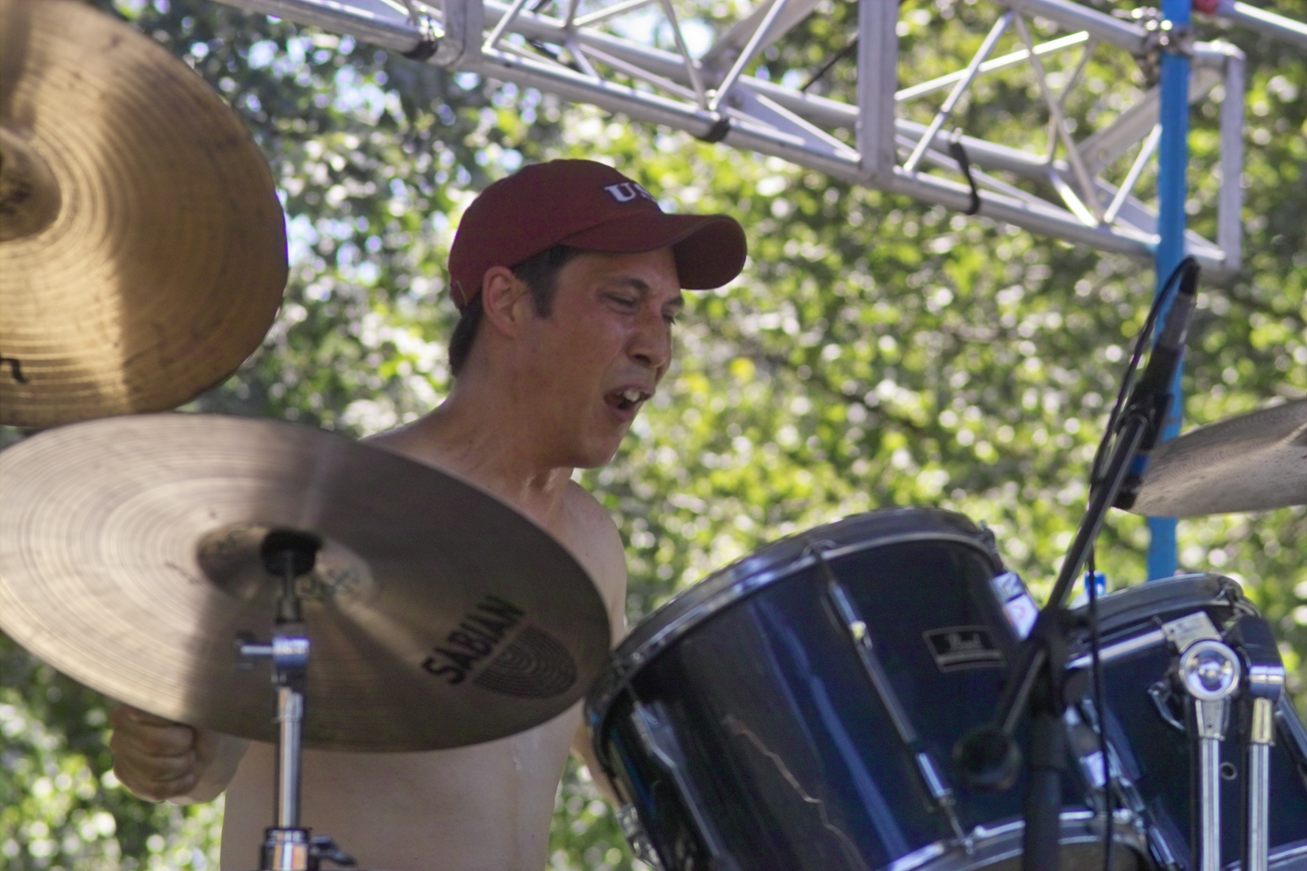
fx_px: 6498
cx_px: 654
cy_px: 436
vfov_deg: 7.7
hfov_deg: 11.5
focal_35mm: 179
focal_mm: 105
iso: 200
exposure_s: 1/250
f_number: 4.5
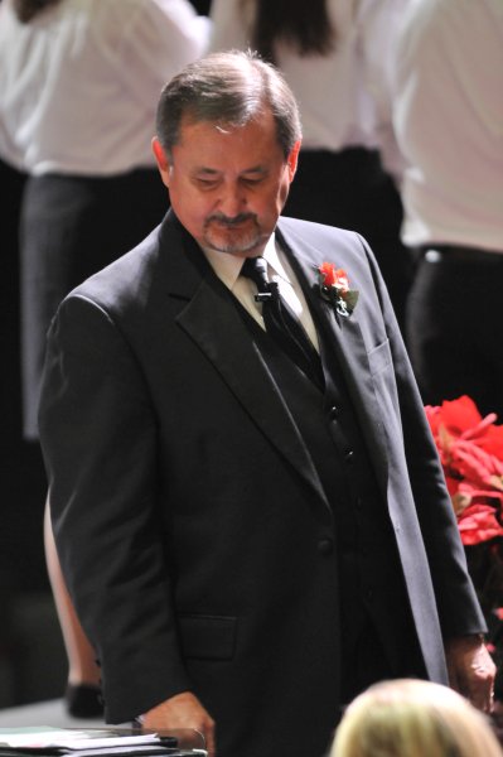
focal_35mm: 300
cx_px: 252
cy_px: 378
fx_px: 6298
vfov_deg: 6.9
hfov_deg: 4.6
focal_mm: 200
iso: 1600
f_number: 2.8
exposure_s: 1/50
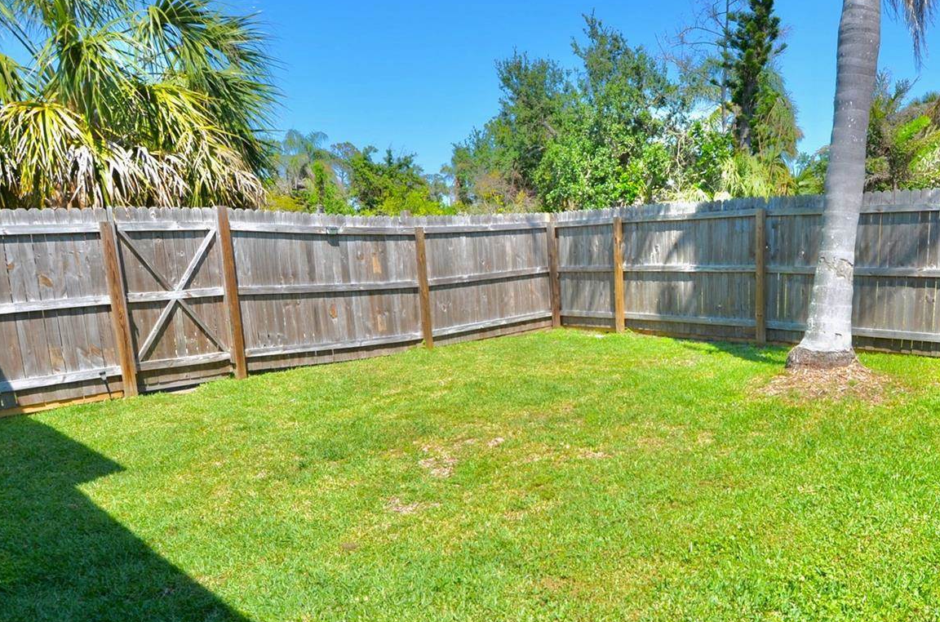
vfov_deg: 26.8
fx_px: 1302
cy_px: 358
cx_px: 635
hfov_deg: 39.2
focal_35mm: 50
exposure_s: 1/250
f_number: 8
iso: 100
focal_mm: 24
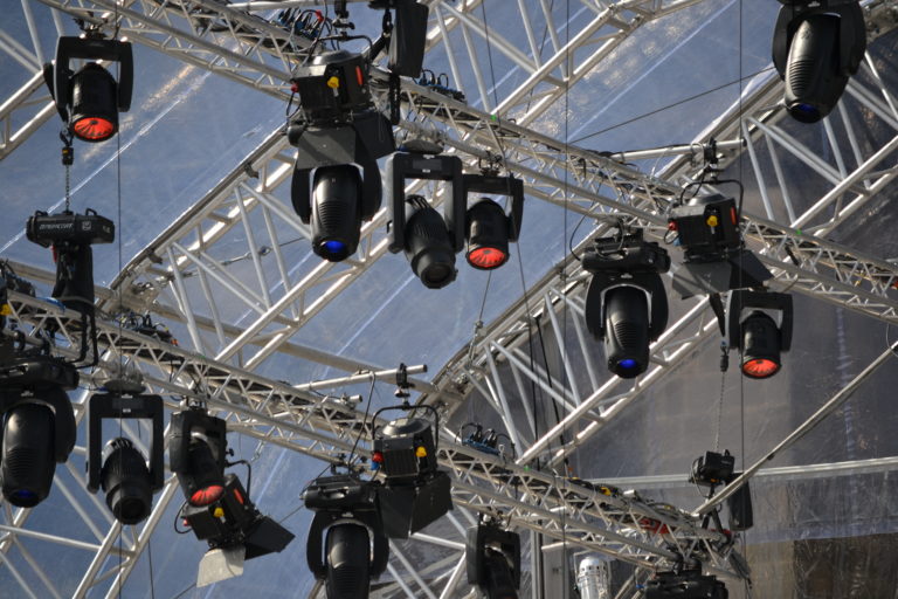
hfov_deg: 6.5
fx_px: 7857
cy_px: 300
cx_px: 449
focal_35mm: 315
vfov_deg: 4.4
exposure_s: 1/500
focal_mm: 210
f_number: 5.6
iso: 140
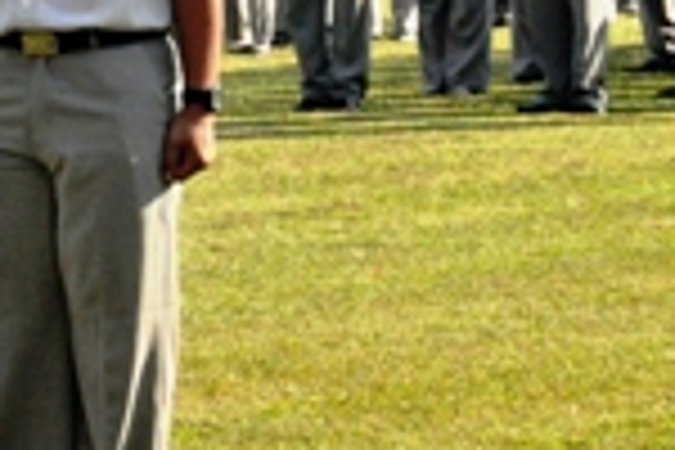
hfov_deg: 4.4
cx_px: -68
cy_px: -36
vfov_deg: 2.9
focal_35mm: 471
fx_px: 8840
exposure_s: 1/1600
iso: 1600
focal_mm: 105
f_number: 10
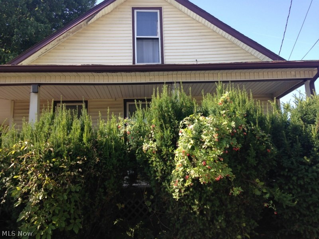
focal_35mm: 33
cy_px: 120
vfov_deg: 42.9
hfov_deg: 55.4
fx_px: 304
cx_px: 160
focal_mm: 4.12
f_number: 2.4
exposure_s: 1/364
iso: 50
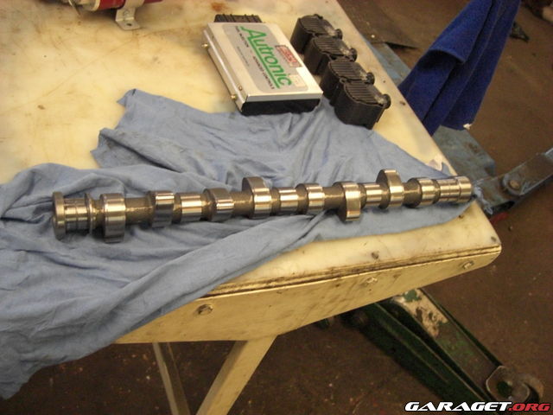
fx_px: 607
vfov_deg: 37.7
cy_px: 208
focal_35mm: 38
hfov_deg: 49.0
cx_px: 276
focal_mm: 7.9
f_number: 2.8
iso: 800
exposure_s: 1/60
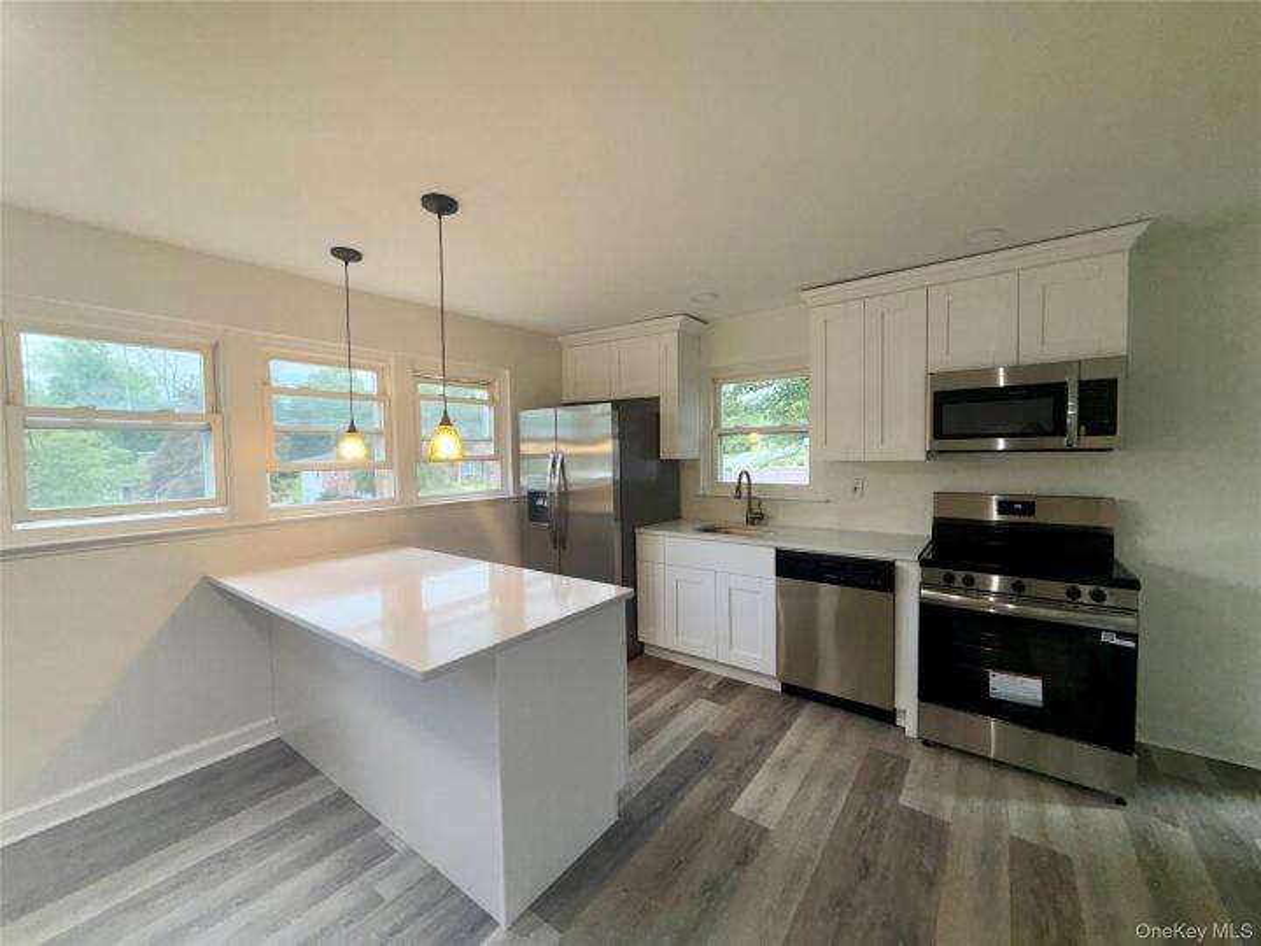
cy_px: 473
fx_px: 510
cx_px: 630
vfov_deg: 85.7
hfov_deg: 102.1
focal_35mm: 14
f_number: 2.2
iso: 40
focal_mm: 2.22
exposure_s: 1/122
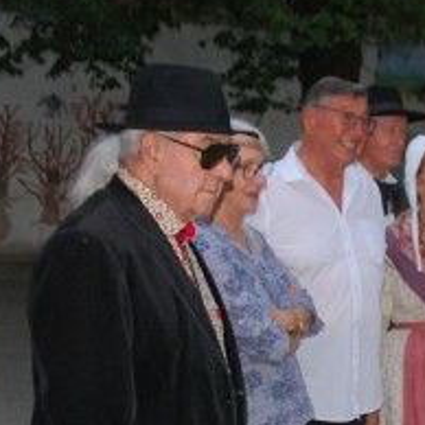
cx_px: 398
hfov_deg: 16.2
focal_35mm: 106
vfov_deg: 16.4
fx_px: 1472
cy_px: 276
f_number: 4
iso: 400
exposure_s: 1/60
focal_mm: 18
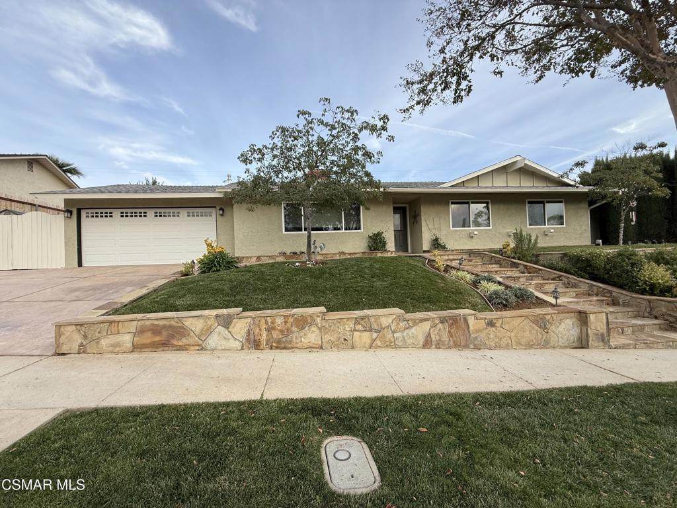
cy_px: 254
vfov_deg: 85.7
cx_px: 338
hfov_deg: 102.1
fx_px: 274
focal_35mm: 14
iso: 50
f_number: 2.2
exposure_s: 1/468
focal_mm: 2.22
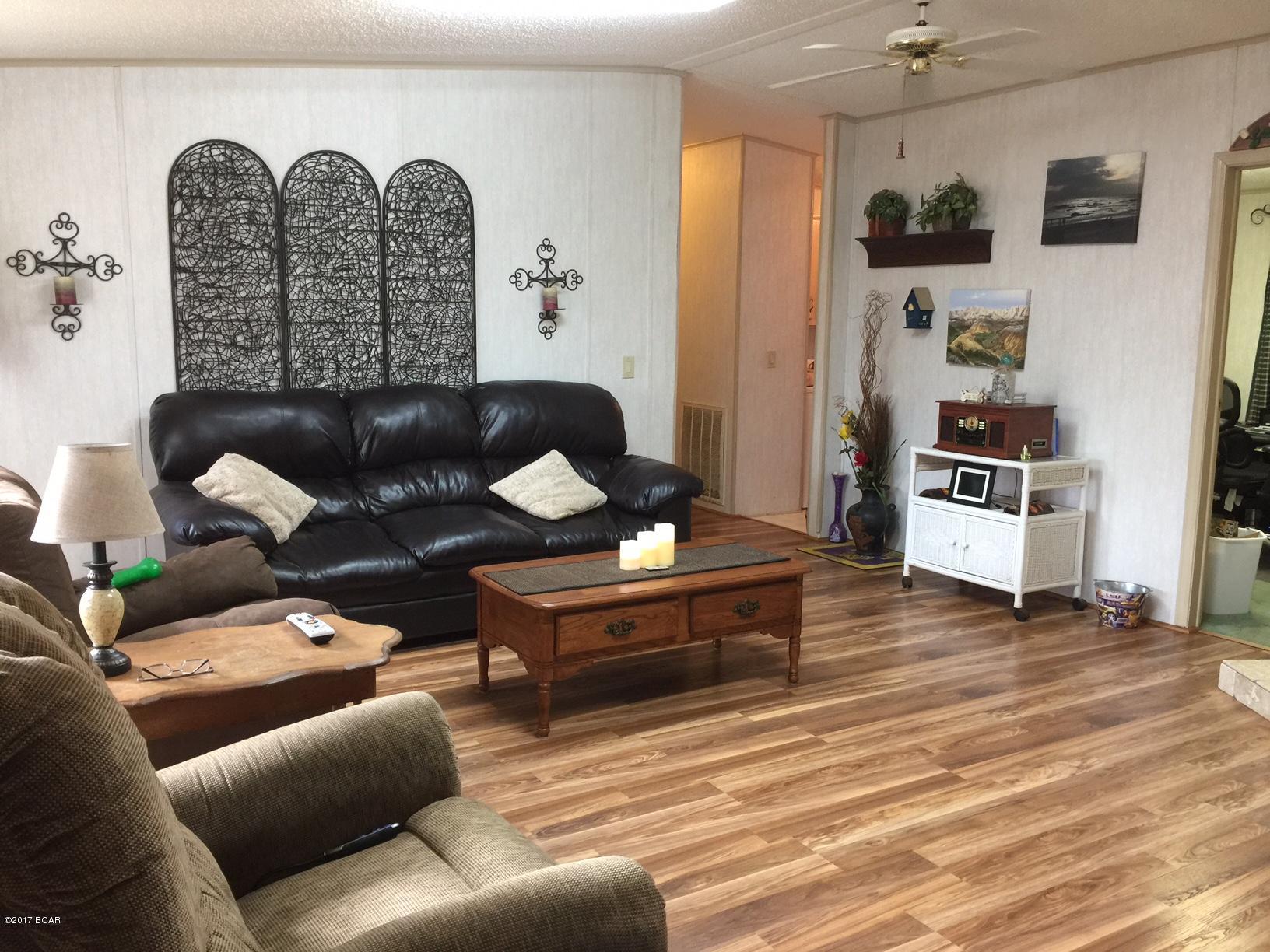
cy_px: 476
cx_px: 635
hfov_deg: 61.7
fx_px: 1064
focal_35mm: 29
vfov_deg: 48.2
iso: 64
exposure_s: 1/15
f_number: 2.2
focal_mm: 4.15
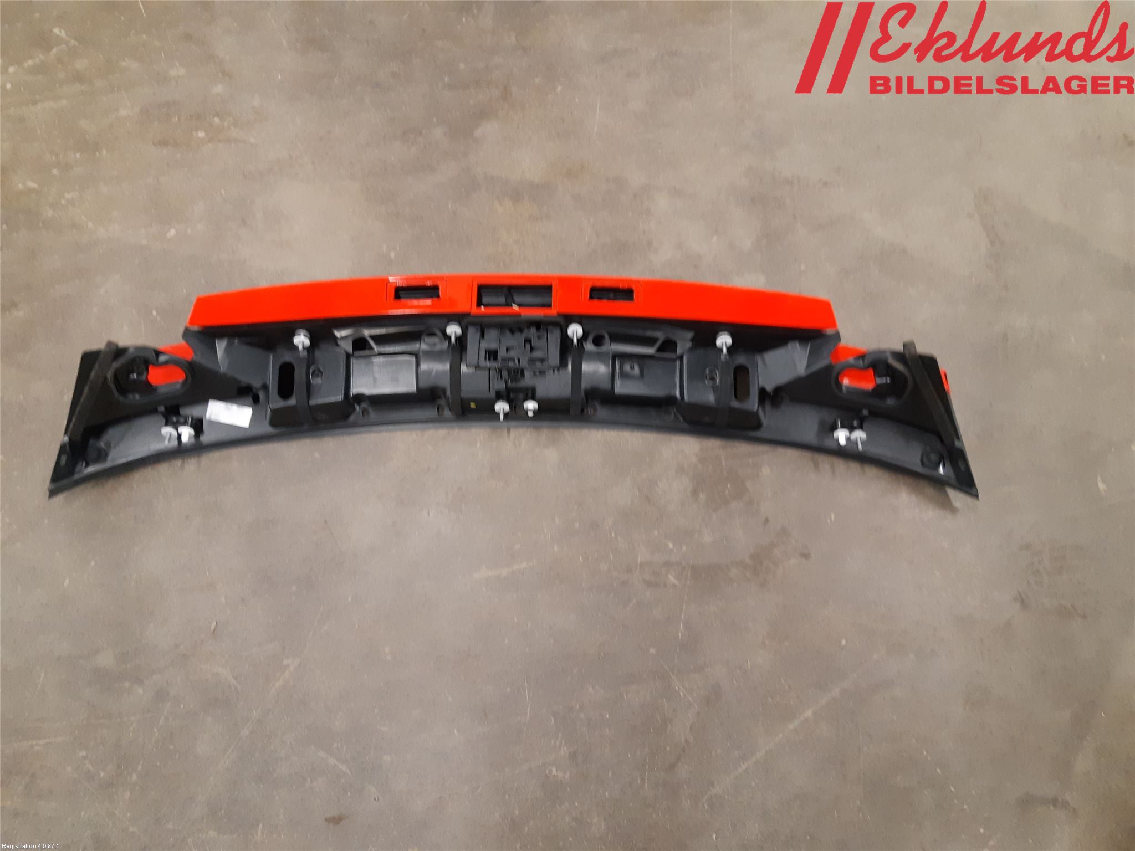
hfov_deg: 67.3
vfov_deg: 53.1
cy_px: 426
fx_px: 852
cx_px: 568
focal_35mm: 26
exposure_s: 1/50
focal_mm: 3.93
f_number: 1.7
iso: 250
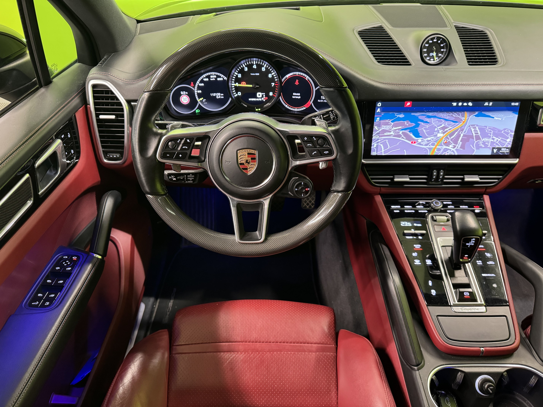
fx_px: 376
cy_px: 204
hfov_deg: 71.6
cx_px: 272
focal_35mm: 24
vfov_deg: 56.8
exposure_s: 1/41
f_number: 1.78
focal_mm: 6.76
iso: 800
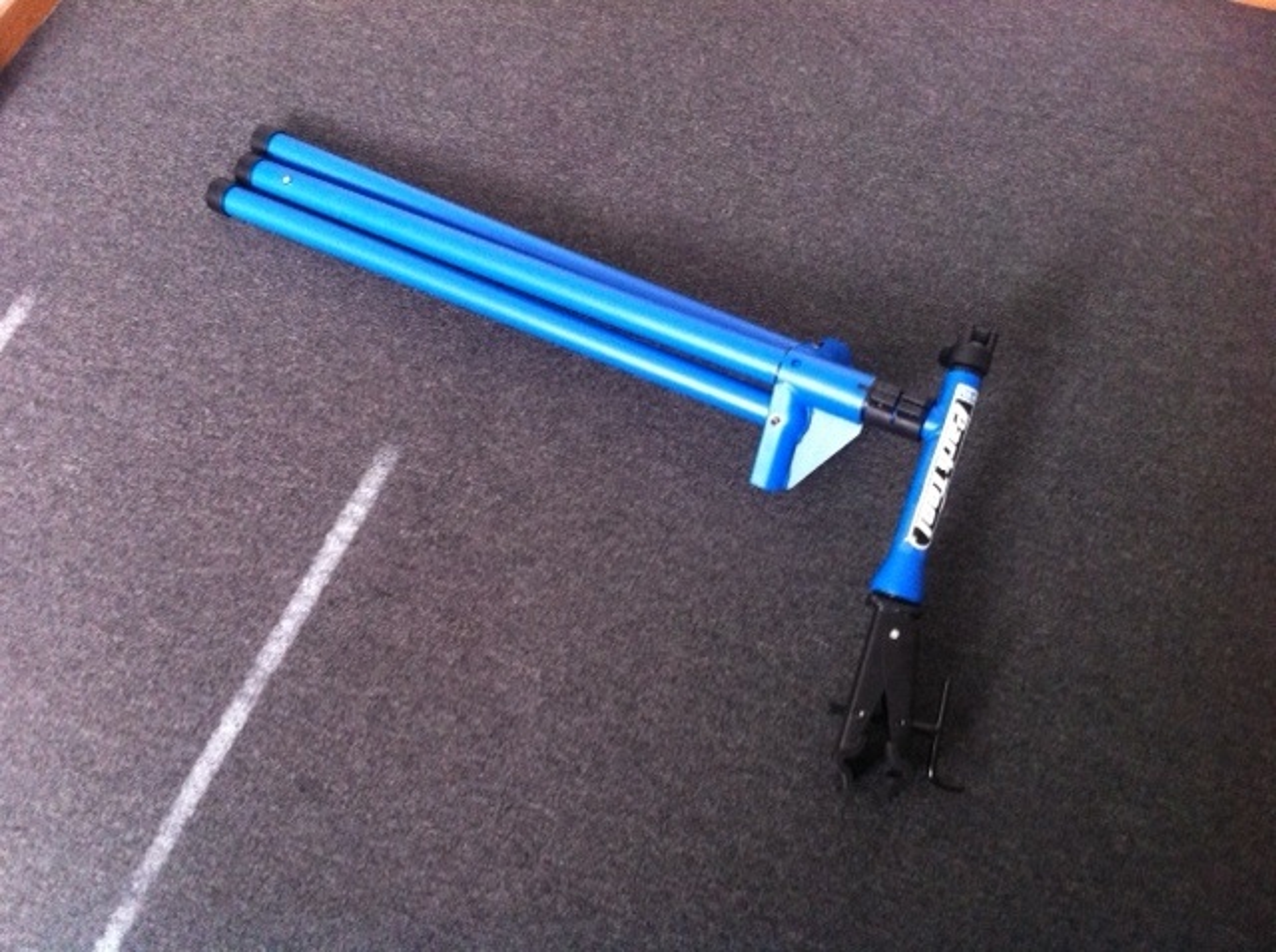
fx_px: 1288
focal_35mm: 35
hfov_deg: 52.7
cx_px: 638
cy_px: 476
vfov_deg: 40.6
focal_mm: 3.85
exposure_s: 1/15
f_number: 2.8
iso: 250
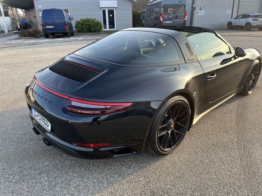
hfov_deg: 67.3
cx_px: 131
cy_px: 98
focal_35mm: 26
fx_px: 197
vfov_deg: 53.1
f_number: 1.6
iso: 50
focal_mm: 5.1
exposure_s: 1/307
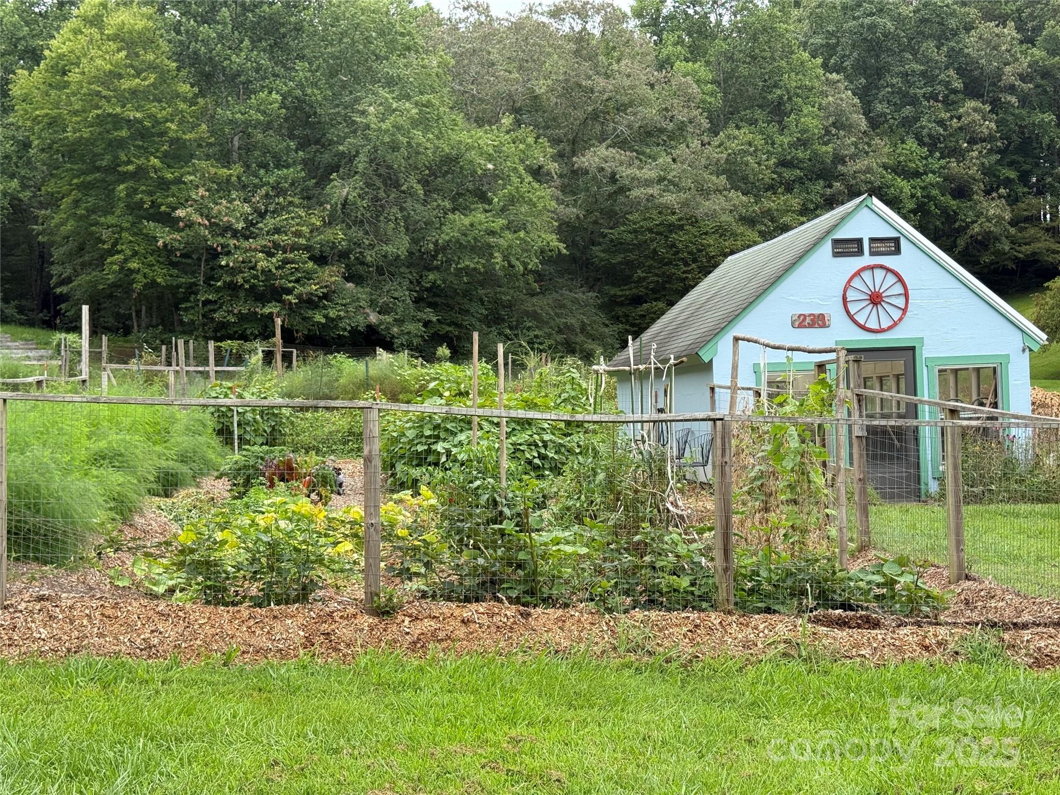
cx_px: 530
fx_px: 1470
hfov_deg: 39.7
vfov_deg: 30.3
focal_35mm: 48
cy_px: 398
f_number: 1.78
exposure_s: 1/1222
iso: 64
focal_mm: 6.76
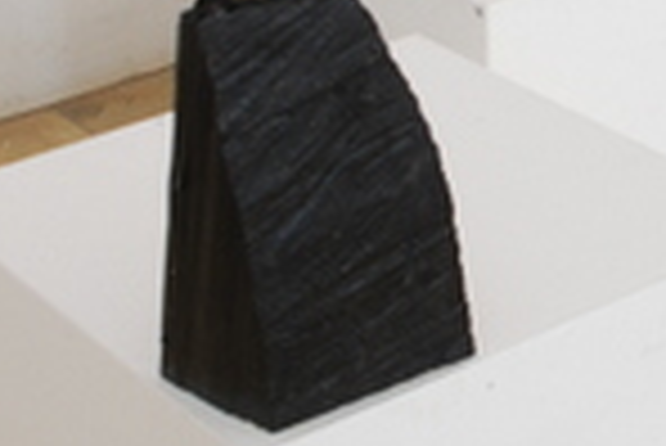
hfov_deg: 17.3
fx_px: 2167
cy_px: 34
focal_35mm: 117
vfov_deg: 11.7
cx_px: 540
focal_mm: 18
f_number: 4.5
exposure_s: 1/3
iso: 100
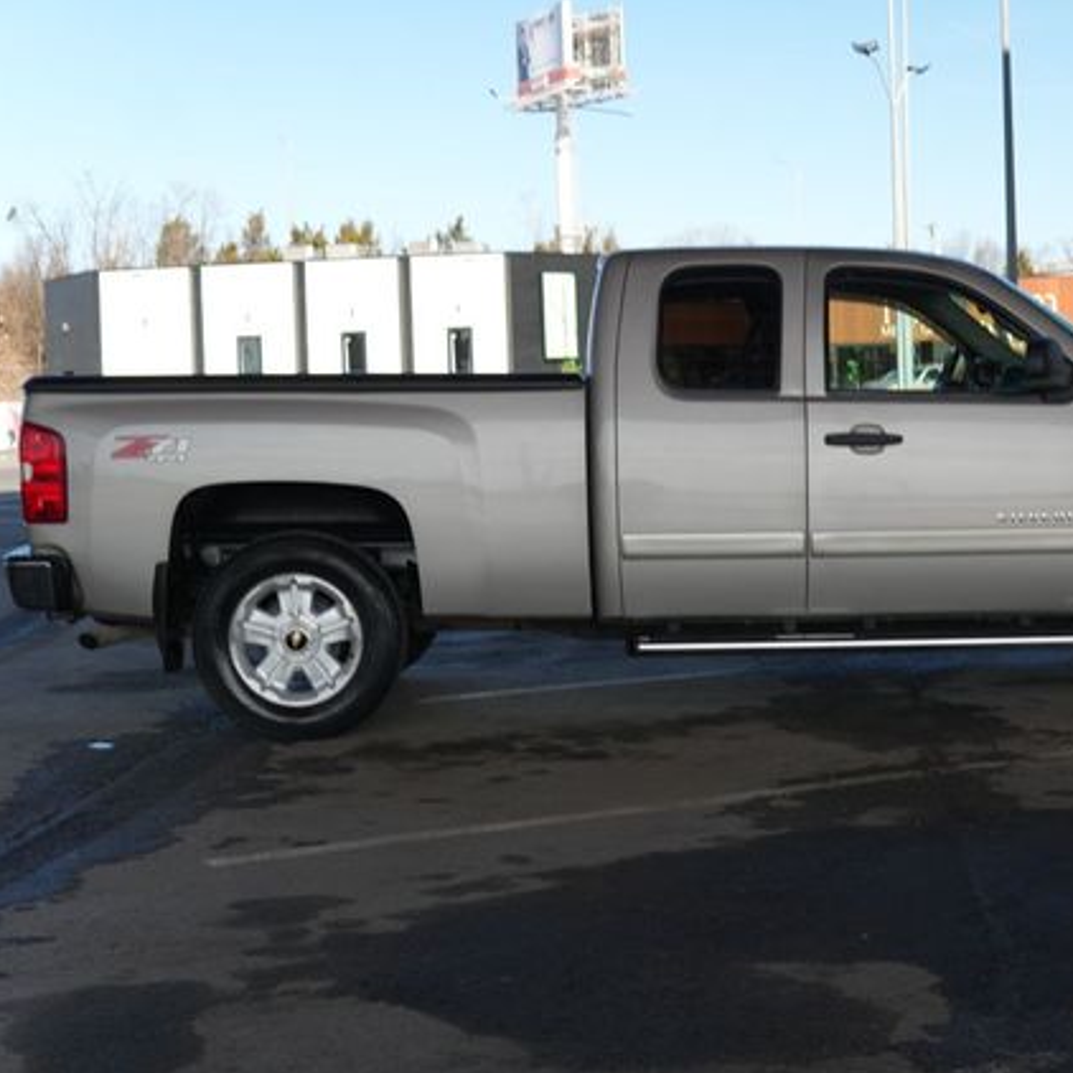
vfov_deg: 29.6
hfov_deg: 29.1
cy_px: 539
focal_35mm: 58
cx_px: 806
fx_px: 2034
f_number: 4
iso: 250
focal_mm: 30
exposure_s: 1/60
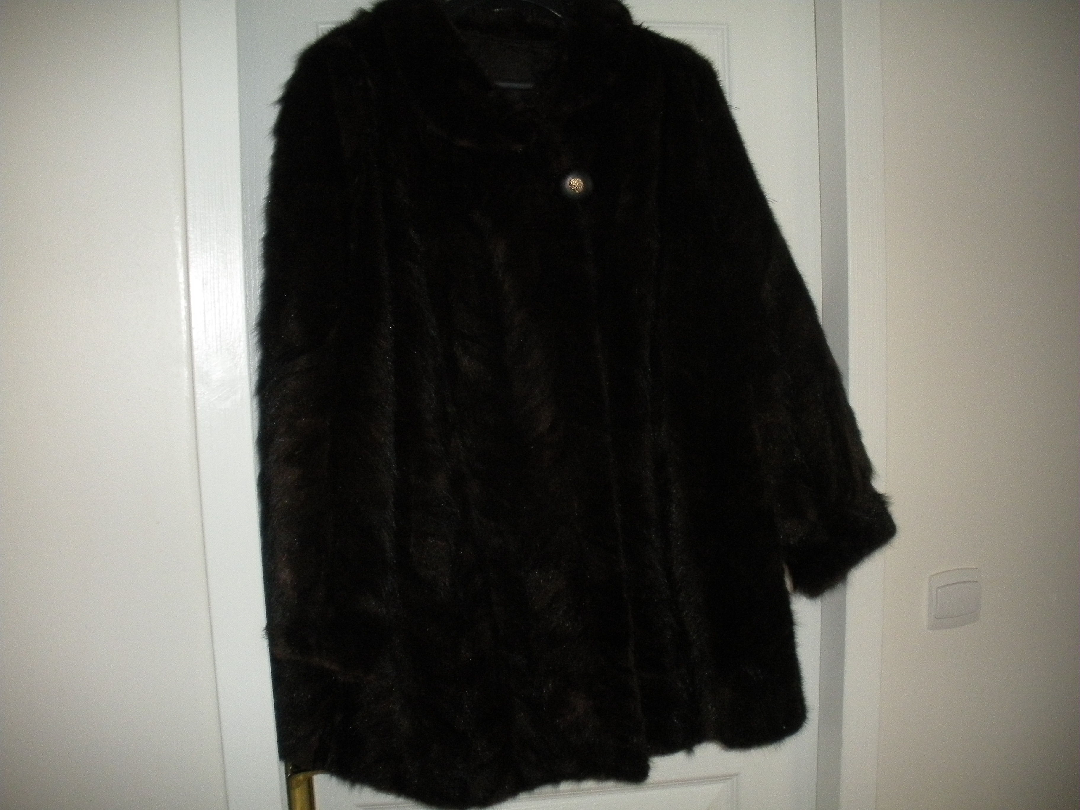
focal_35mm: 35
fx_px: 1092
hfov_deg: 52.6
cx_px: 540
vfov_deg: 40.7
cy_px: 405
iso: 400
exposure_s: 1/60
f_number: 3.5
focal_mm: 6.3
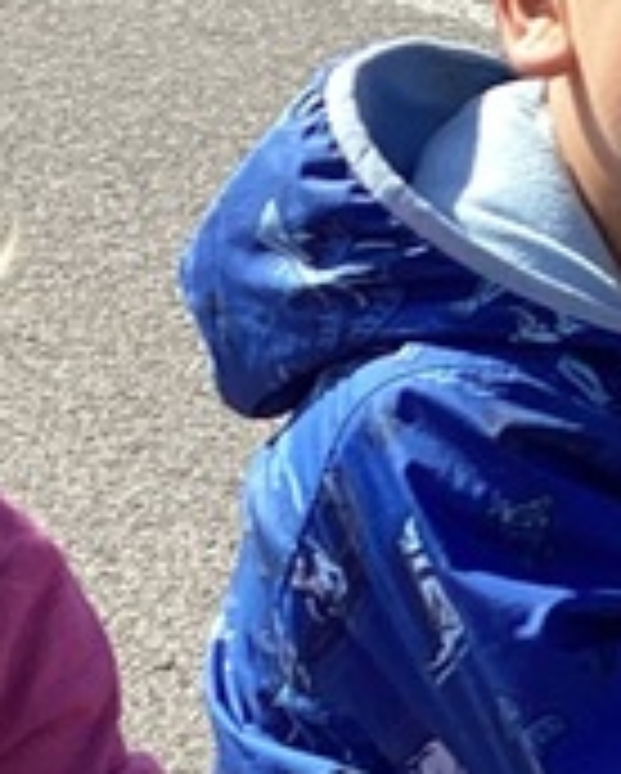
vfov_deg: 10.6
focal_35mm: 180
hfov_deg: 8.5
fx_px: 4128
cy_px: 828
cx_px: 770
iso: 25
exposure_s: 1/627
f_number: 2.4
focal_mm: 3.3
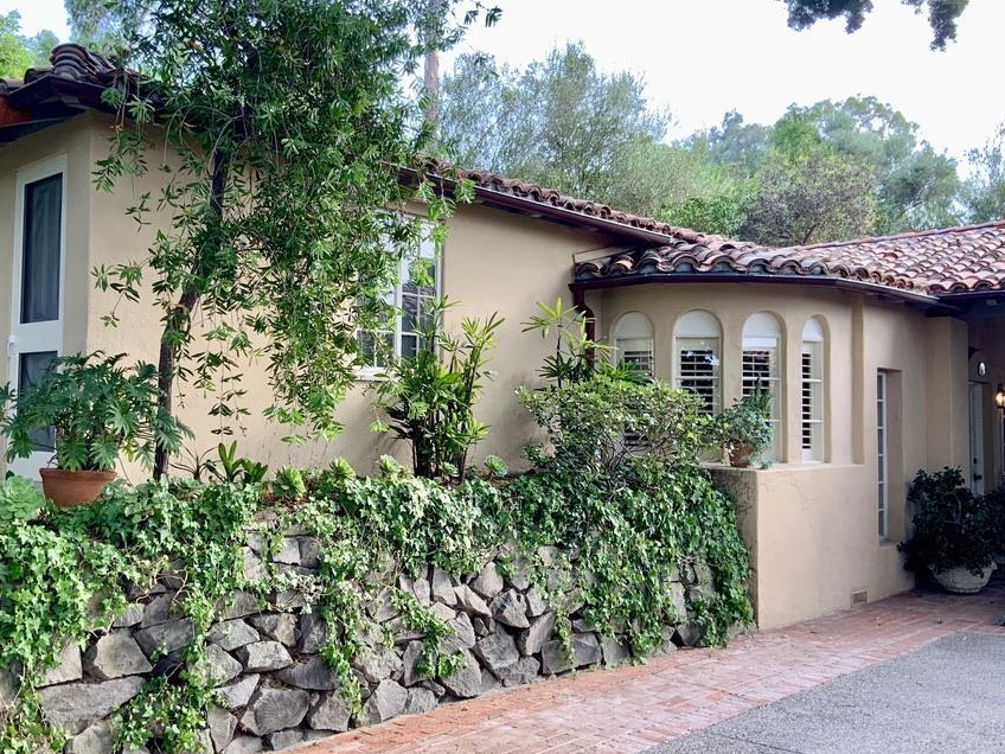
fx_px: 1016
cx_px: 454
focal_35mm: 35
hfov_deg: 52.5
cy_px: 378
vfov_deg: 40.7
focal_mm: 3
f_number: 1.8
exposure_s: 1/122
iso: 20
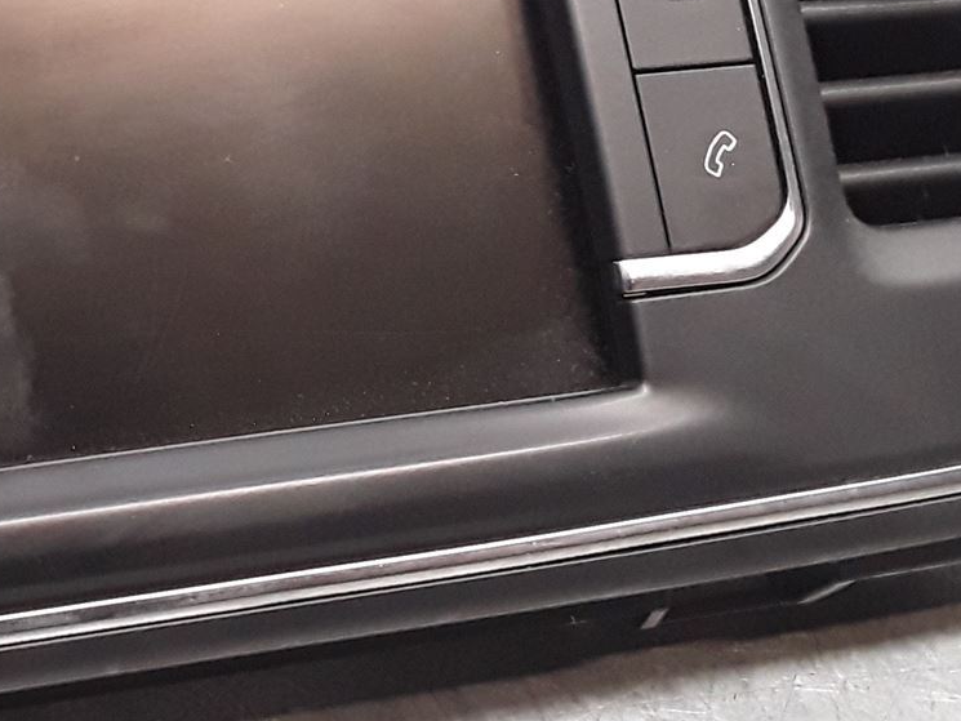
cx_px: -121
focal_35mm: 77
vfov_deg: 18.8
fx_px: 2138
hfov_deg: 23.6
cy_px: 62
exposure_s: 1/100
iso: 100
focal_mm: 2.91
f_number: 1.9
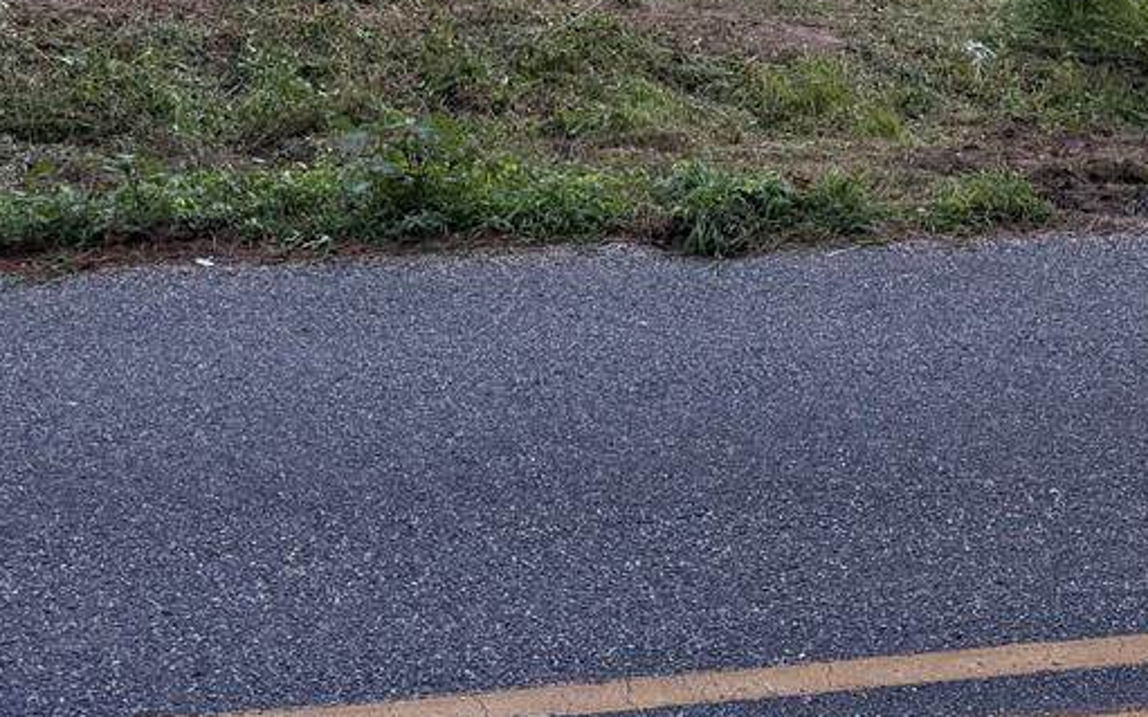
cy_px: -106
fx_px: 1595
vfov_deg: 23.5
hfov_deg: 39.6
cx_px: 564
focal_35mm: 51
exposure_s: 1/191
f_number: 1.78
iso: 200
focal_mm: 6.76
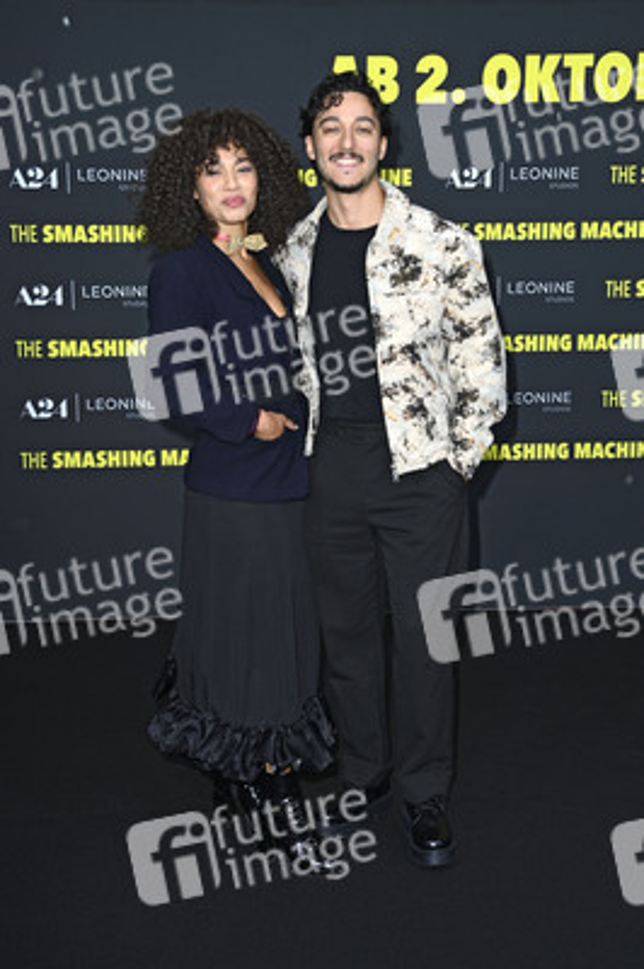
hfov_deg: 26.9
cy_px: 484
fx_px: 1344
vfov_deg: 39.6
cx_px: 322
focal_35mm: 50
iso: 640
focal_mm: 50
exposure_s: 1/250
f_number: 5.6
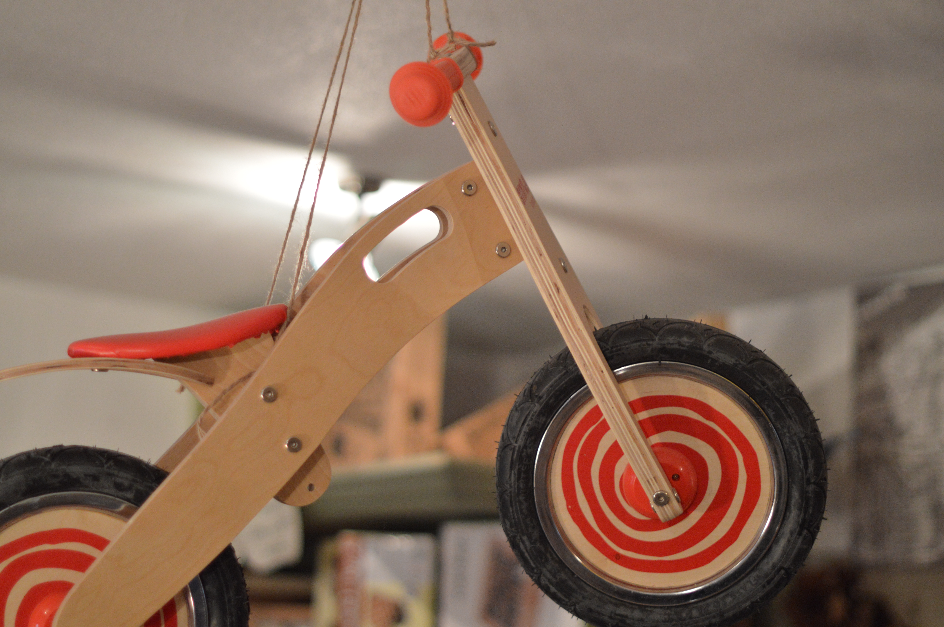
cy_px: 314
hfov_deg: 27.0
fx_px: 1965
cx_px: 472
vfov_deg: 18.1
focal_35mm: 75
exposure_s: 1/250
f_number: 1.4
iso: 800
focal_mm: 50
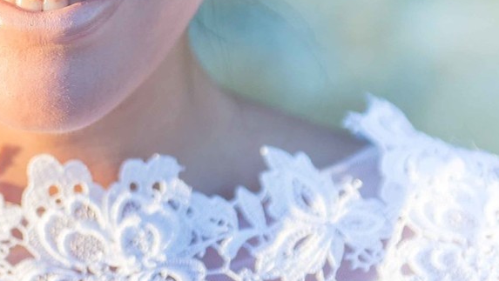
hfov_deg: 9.3
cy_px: -21
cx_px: 84
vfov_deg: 5.3
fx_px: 3045
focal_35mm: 230
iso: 200
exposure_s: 1/800
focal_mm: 70
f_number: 2.8
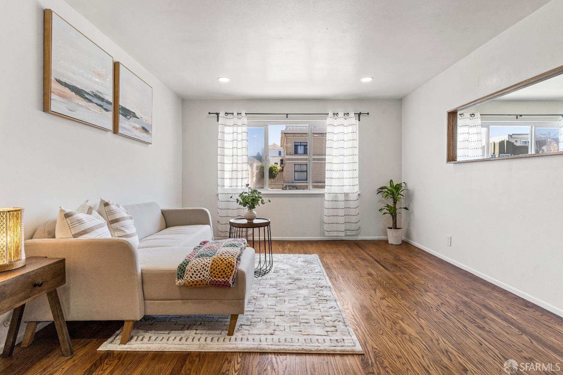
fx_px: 266
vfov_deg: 70.4
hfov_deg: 93.3
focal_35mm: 17
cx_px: 282
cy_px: 188
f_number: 9
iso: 400
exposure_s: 1/20
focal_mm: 17
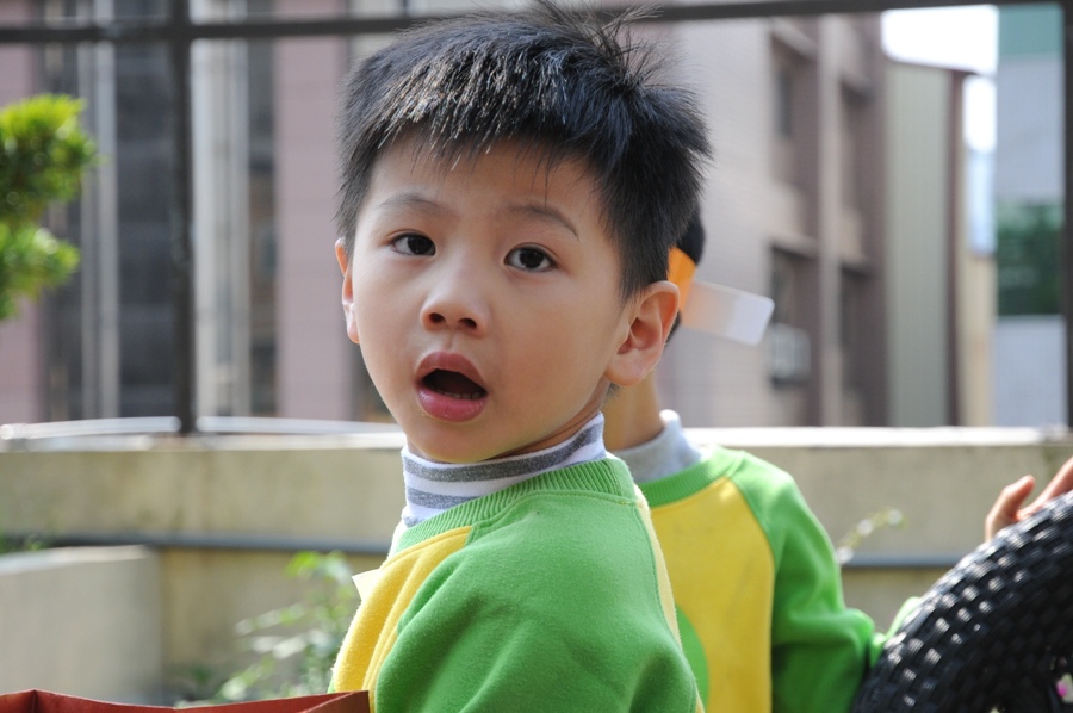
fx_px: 2769
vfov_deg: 14.7
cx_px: 536
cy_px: 356
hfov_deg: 21.9
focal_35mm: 93
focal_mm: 62
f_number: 5.6
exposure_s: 1/640
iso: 400
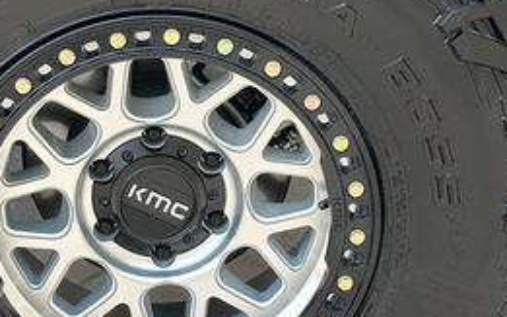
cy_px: 159
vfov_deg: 10.5
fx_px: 1727
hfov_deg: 16.6
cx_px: 148
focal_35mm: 125
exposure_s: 1/1305
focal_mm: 6.86
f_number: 1.78
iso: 80
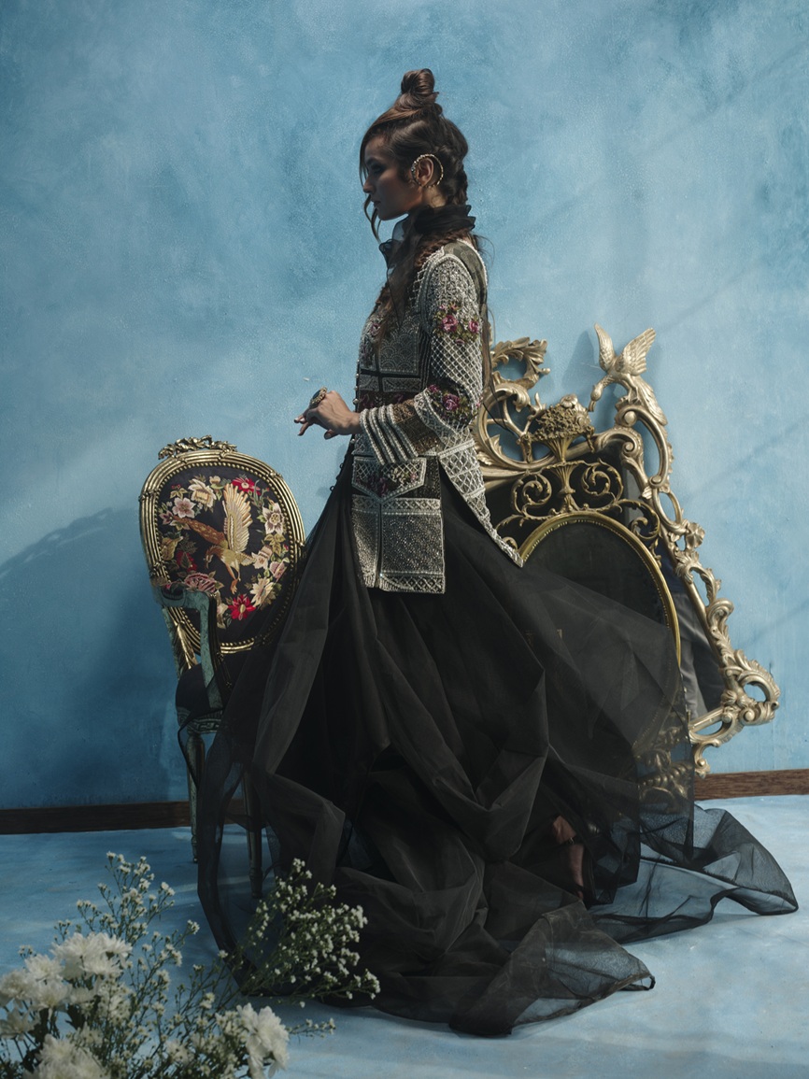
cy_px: 540
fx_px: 1839
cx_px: 404
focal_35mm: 59
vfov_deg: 32.7
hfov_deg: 24.8
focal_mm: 75
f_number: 8
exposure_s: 1/100
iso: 200
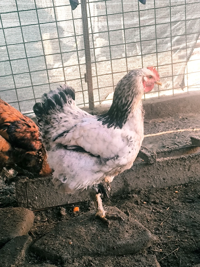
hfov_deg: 34.3
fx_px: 324
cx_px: 100
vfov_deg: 44.8
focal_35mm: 42
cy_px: 134
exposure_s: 1/100
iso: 125
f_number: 1.65
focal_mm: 6.14
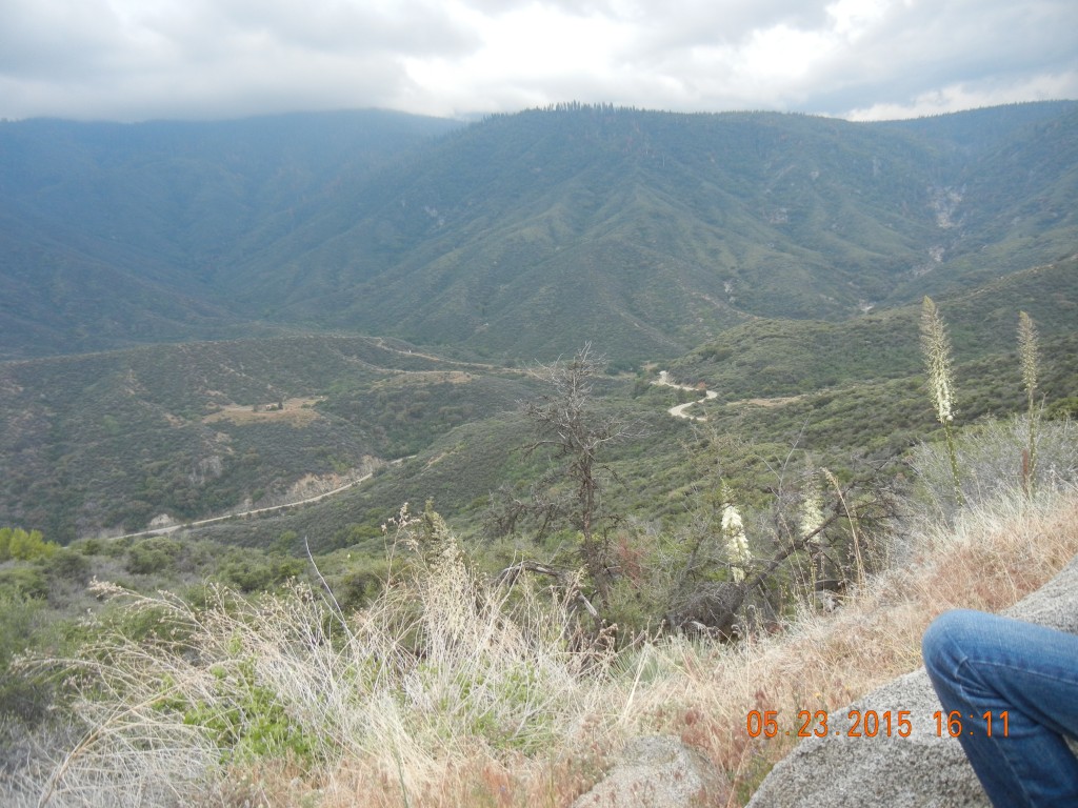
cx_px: 539
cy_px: 404
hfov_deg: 60.0
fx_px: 934
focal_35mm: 30
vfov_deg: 46.8
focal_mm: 5.4
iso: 160
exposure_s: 1/477
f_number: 3.5
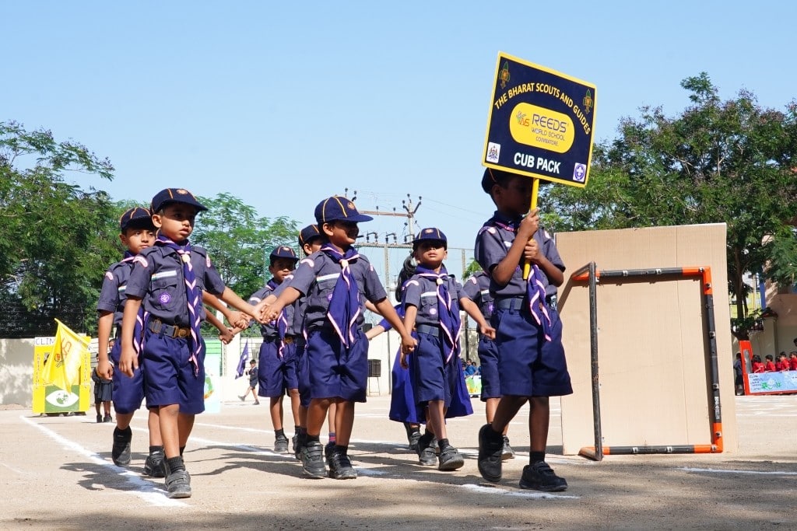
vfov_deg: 29.9
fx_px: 996
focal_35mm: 45
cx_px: 398
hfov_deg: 43.6
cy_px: 266
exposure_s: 1/125
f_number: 14
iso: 250
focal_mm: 30
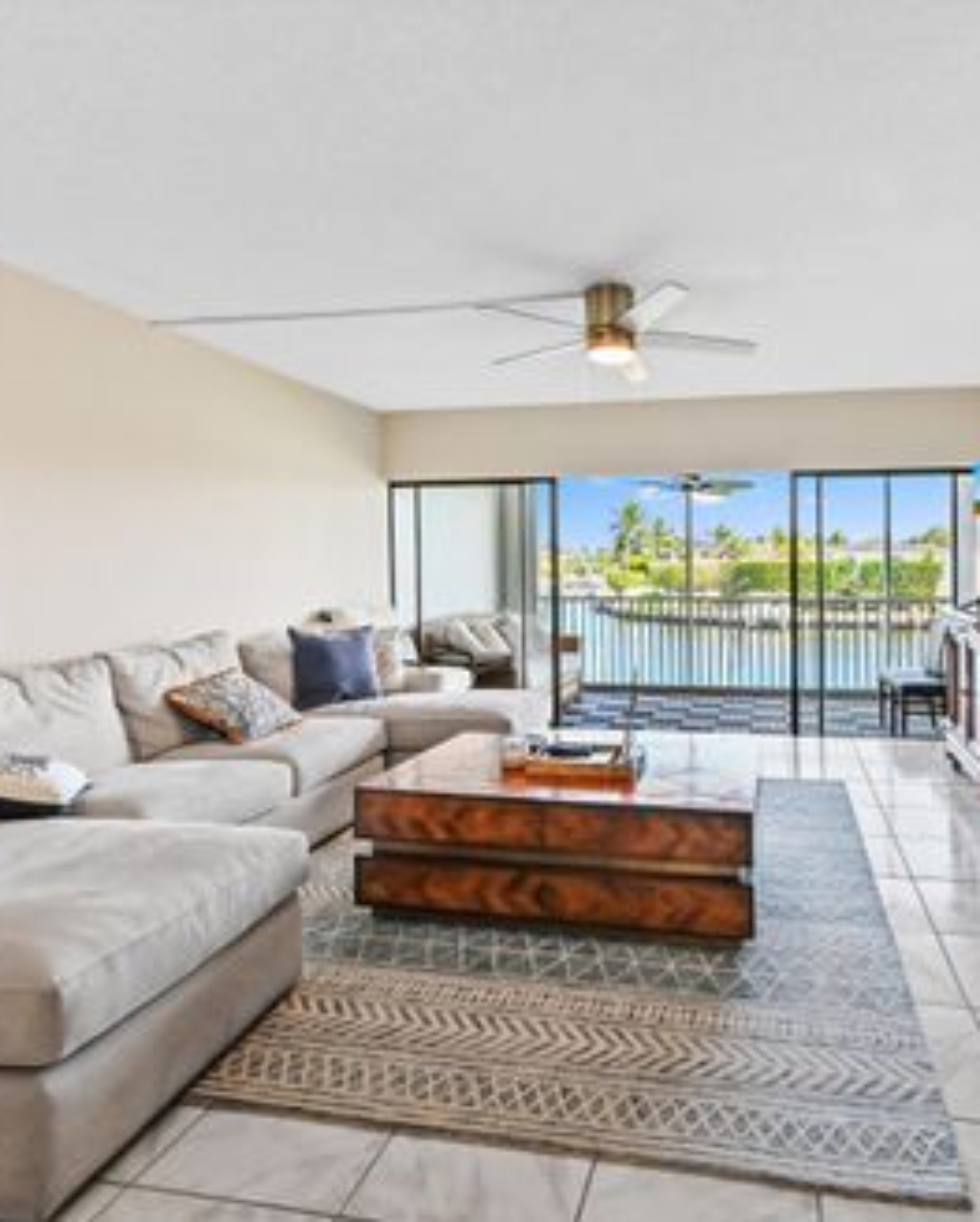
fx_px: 724
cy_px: 613
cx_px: 637
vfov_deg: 80.3
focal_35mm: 20
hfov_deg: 66.7
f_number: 9
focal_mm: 14
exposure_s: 1/125
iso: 1250
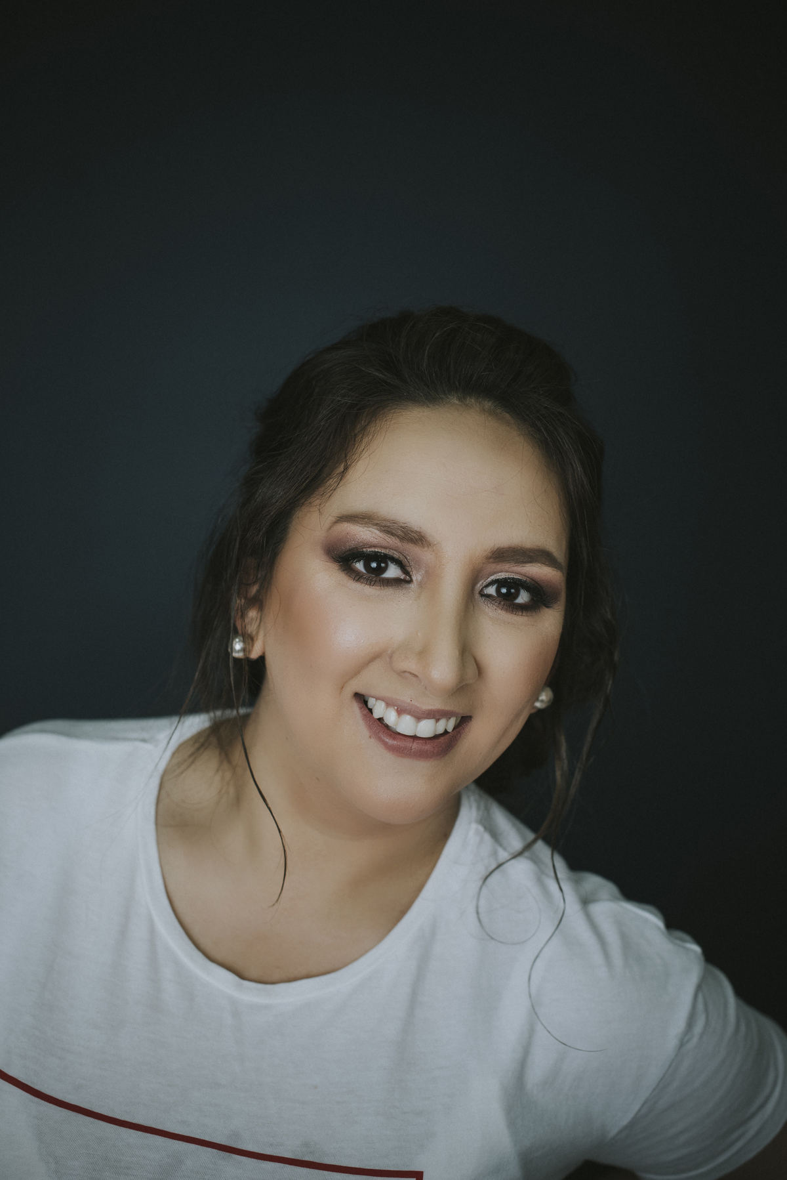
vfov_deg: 39.6
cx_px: 394
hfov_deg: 27.0
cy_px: 590
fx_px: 1638
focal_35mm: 50
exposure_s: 1/200
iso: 500
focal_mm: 50
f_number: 4
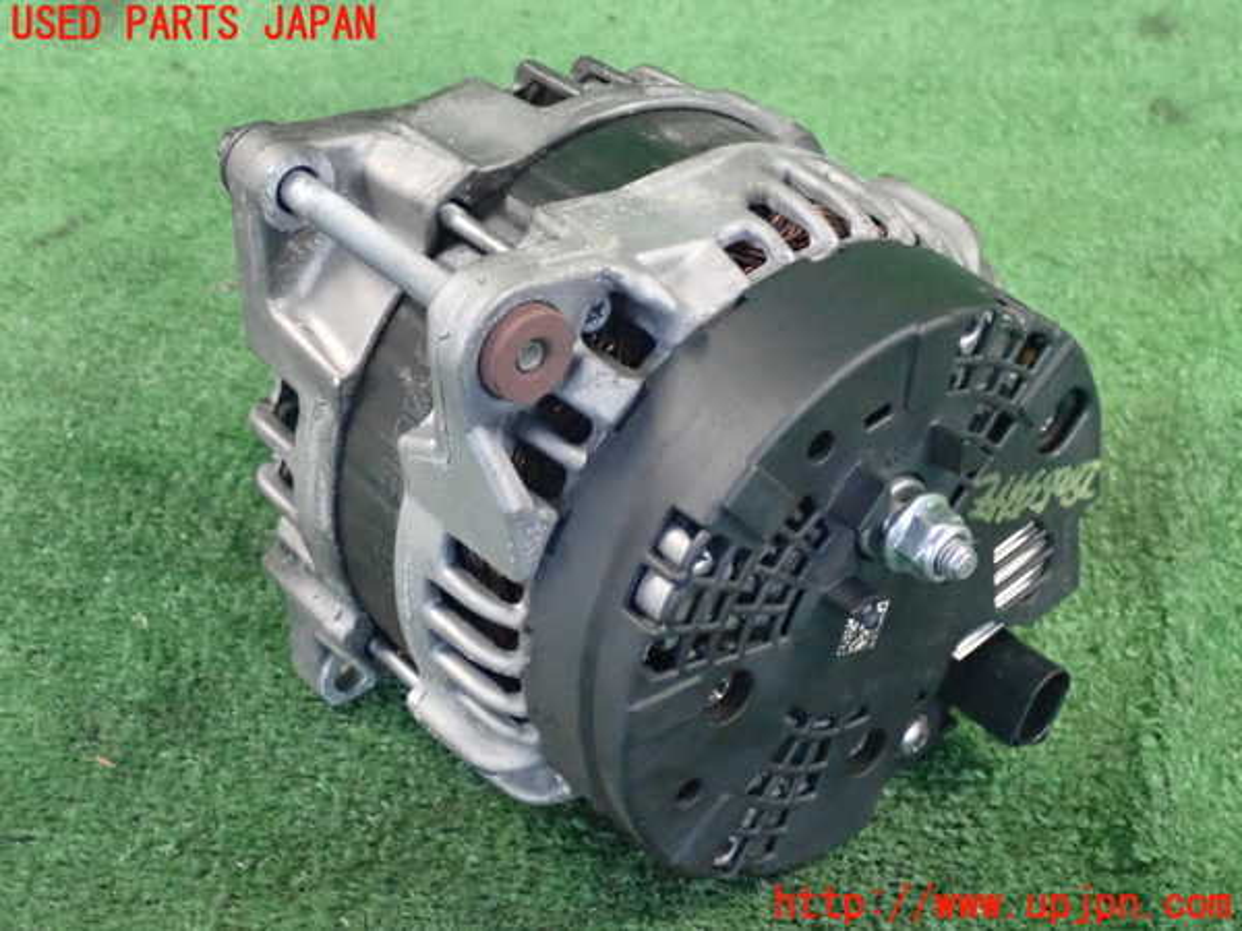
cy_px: 466
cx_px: 621
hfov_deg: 33.8
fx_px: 2045
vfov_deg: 25.7
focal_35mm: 57
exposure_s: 1/50
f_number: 3.5
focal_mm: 10.29
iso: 3200
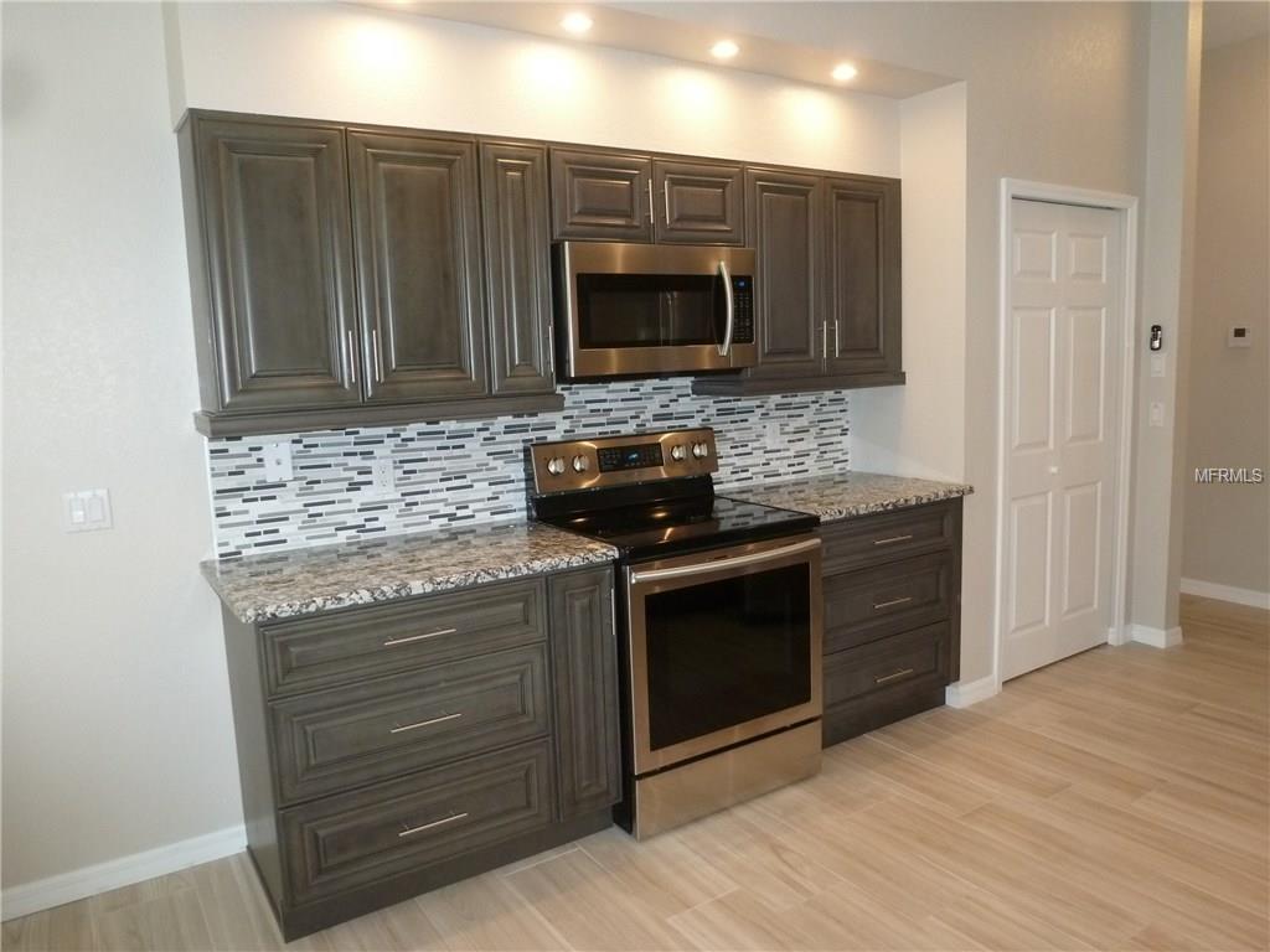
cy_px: 476
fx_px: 881
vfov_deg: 56.8
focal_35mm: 24
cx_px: 635
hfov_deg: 71.6
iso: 250
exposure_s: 1/60
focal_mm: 4.3
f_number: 3.3
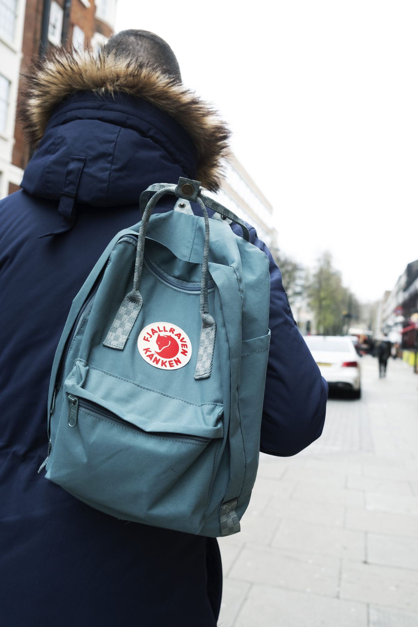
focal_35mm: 35
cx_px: 209
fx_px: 610
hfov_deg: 37.8
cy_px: 314
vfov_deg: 54.4
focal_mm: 23.3
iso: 400
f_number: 4.5
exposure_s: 1/60
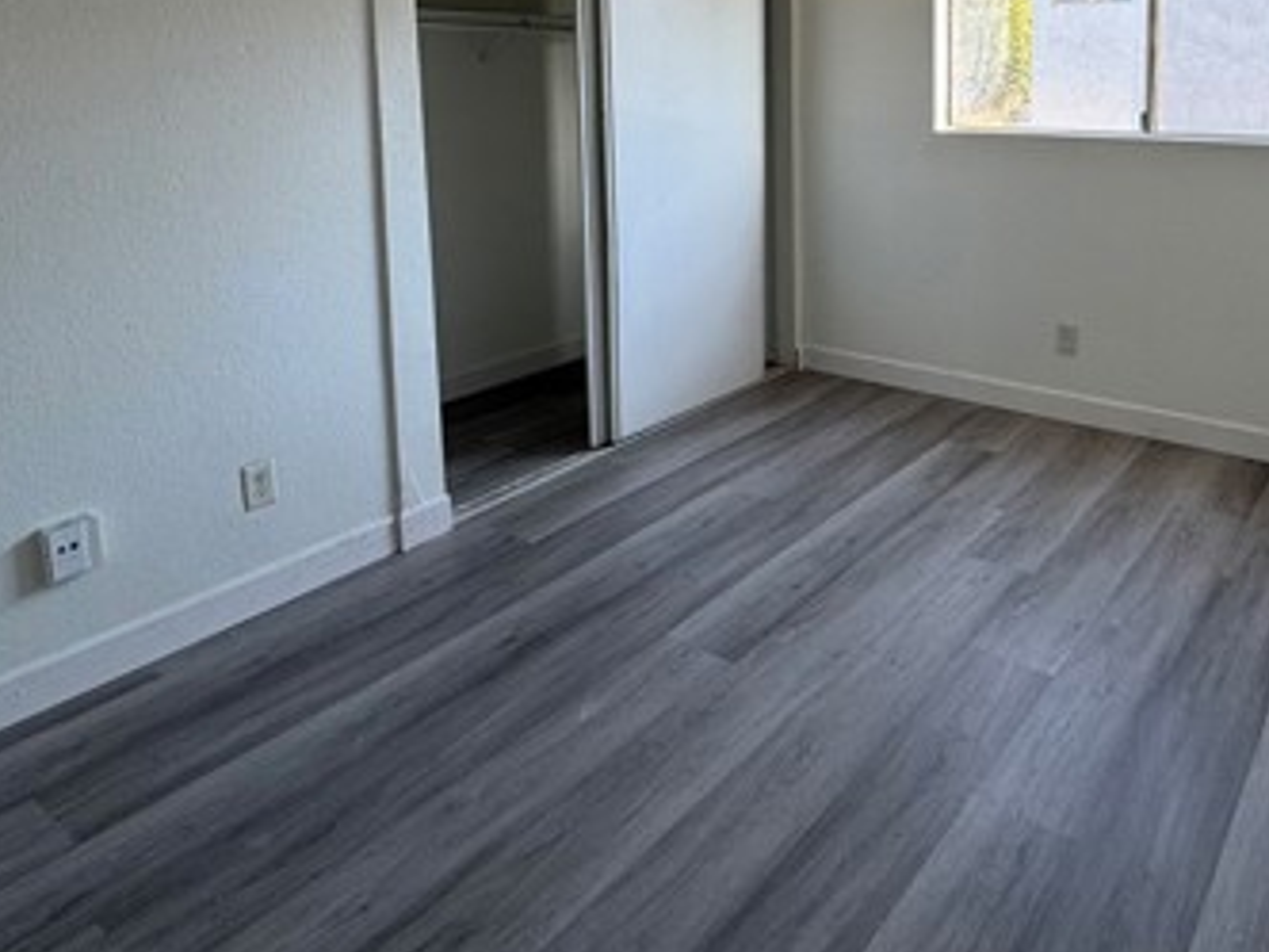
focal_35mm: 27
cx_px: 887
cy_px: 191
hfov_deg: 63.0
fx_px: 990
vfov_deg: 48.5
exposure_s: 1/99
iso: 64
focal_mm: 2.22
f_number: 2.2
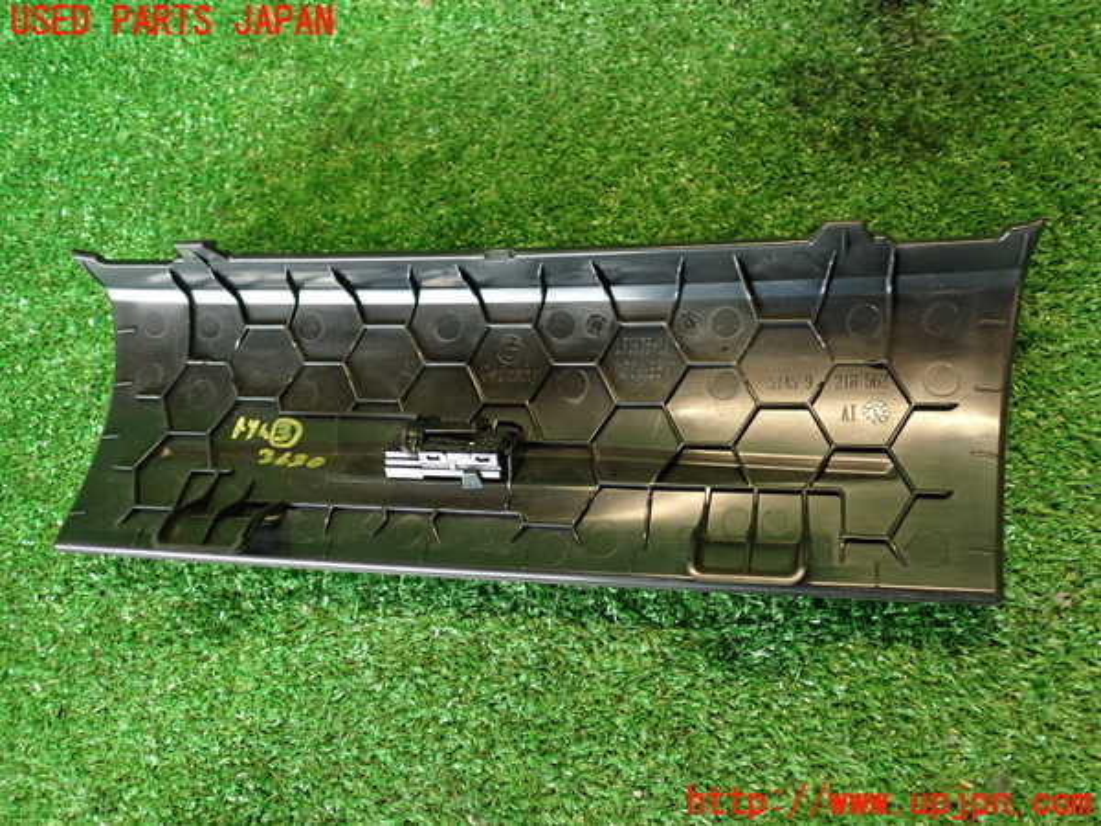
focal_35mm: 32
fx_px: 1018
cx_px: 550
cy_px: 413
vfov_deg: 44.2
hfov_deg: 56.8
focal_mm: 5.79
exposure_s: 1/30
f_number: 2.4
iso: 250
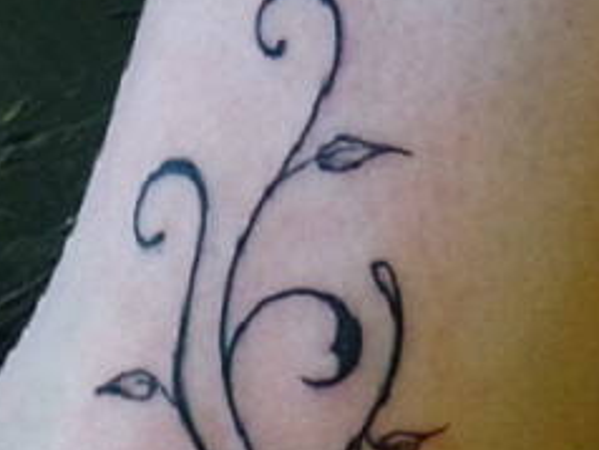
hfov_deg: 18.2
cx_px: 326
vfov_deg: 13.2
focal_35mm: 108
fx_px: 1871
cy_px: 603
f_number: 4
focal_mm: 8
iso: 400
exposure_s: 1/40
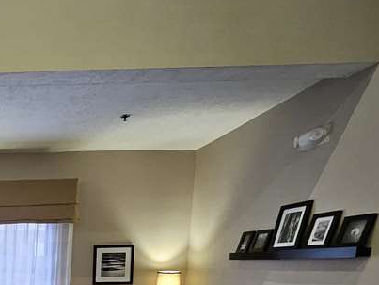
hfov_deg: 43.6
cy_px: 321
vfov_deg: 35.9
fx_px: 362
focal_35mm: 33
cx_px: -32
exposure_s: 1/30
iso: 400
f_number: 2.2
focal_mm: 1.74
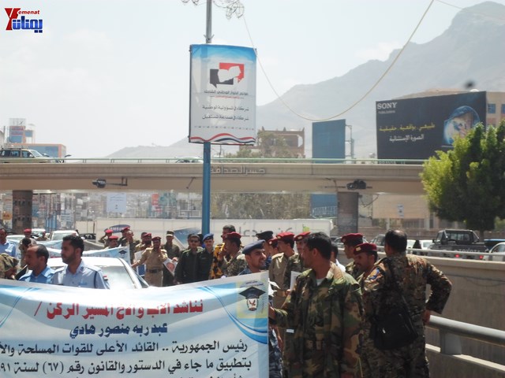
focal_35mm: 125
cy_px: 189
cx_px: 252
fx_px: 1824
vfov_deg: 11.9
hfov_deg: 15.8
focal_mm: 22.5
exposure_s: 1/250
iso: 80
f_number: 6.3
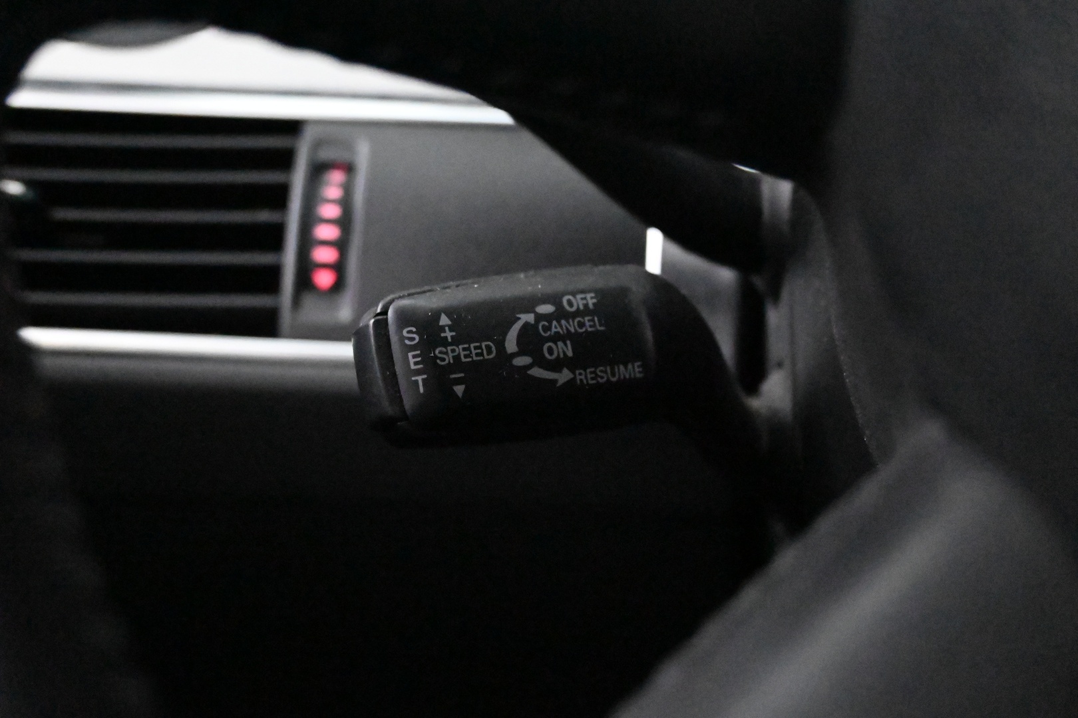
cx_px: 539
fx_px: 1258
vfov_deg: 31.9
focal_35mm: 42
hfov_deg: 46.4
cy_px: 359
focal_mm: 28
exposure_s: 1/50
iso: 28800
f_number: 4.5
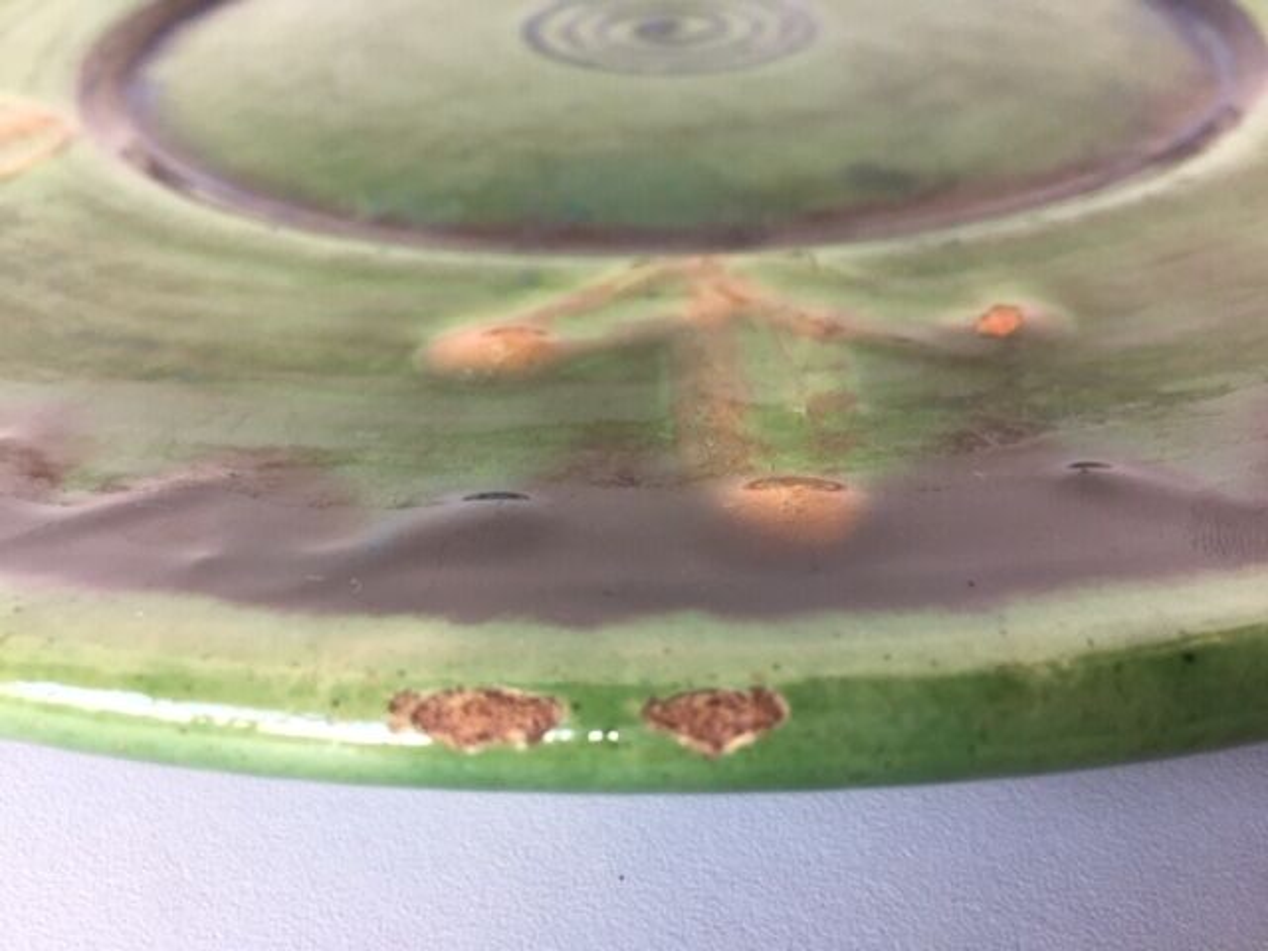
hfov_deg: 61.7
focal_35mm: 29
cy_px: 476
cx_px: 634
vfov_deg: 48.2
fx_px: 1062
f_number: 2.2
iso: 40
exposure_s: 1/50
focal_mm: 4.15
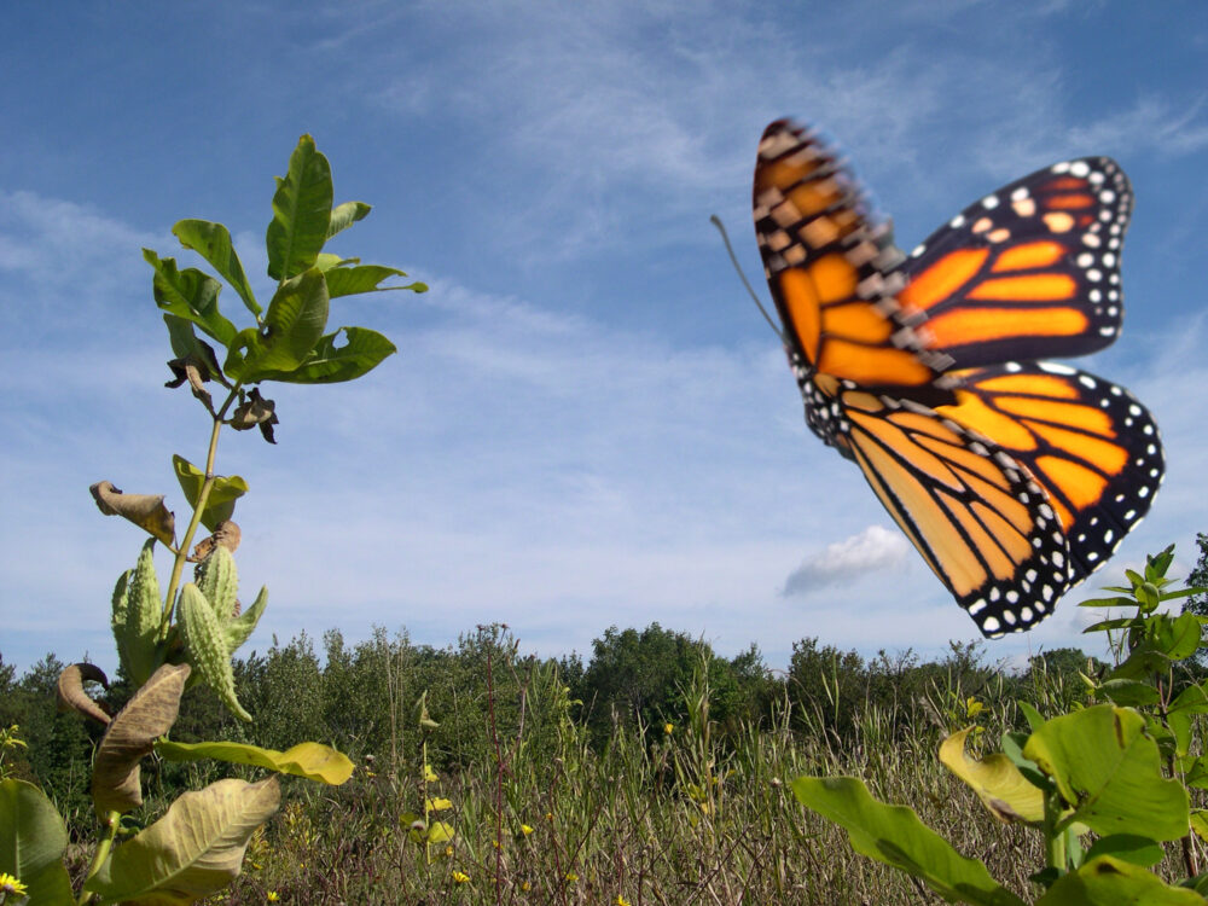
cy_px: 453
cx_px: 604
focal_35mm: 38
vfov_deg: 37.7
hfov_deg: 49.0
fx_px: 1326
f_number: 7.6
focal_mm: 8
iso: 100
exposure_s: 1/294
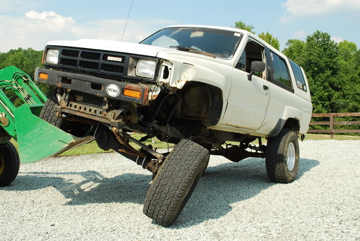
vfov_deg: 34.3
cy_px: 120
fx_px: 390
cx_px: 180
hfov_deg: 49.5
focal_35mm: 39
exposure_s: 1/250
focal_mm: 26
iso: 200
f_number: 8
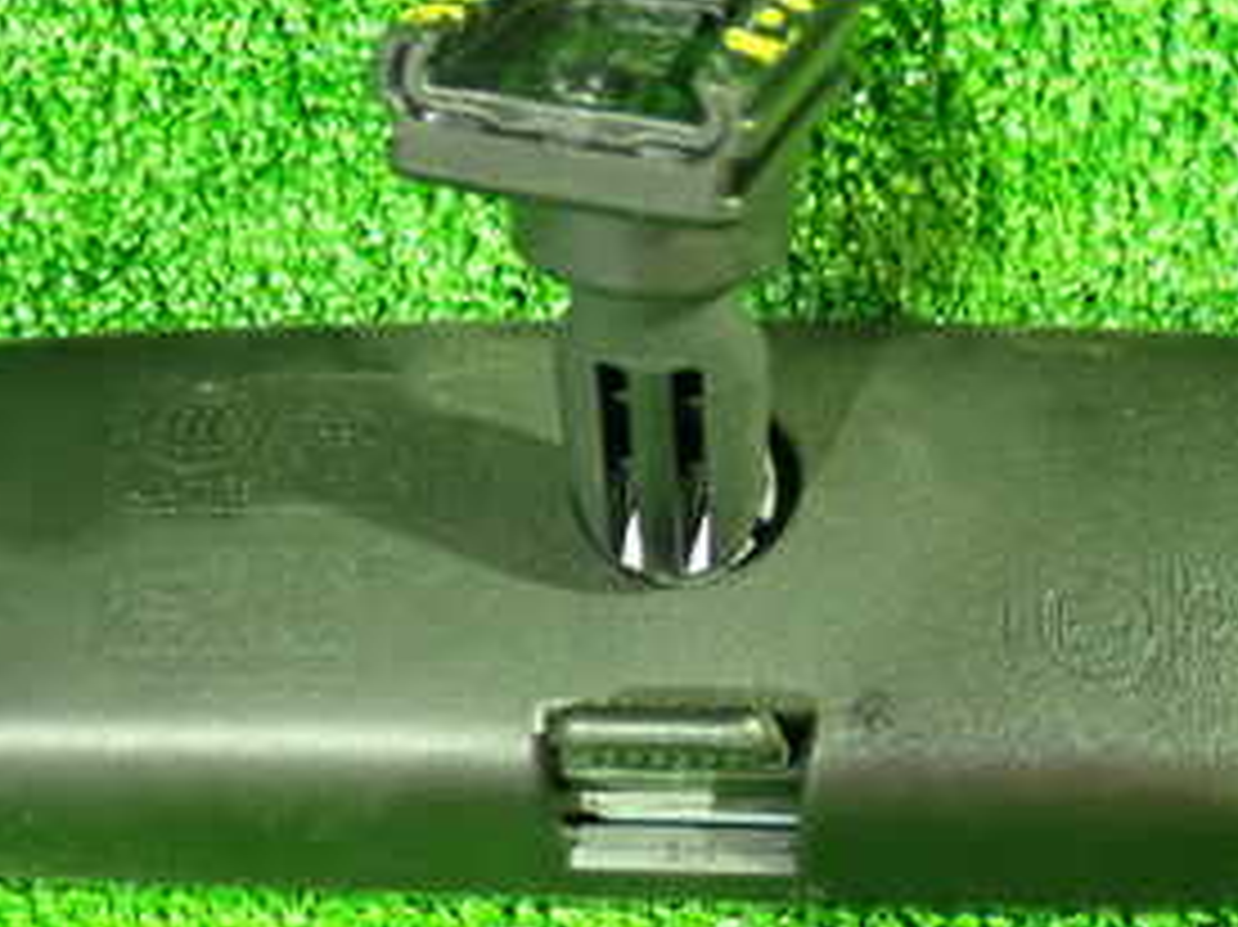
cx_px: 698
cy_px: 306
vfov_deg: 17.7
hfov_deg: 23.6
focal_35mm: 83
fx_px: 2967
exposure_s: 1/10
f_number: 2.7
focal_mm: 6.83
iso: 1000
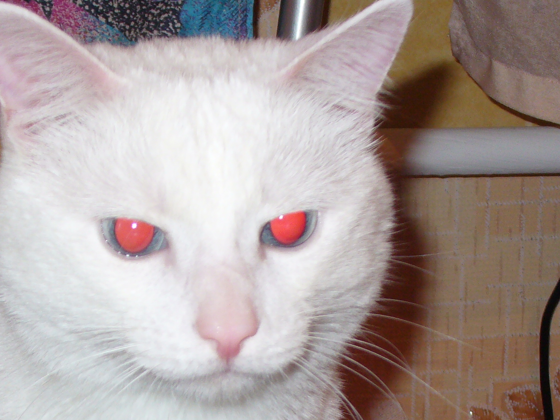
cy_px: 478
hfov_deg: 17.5
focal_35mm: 112
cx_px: 162
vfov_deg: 12.9
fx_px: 1812
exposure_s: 1/30
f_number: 3
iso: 100
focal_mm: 7.9
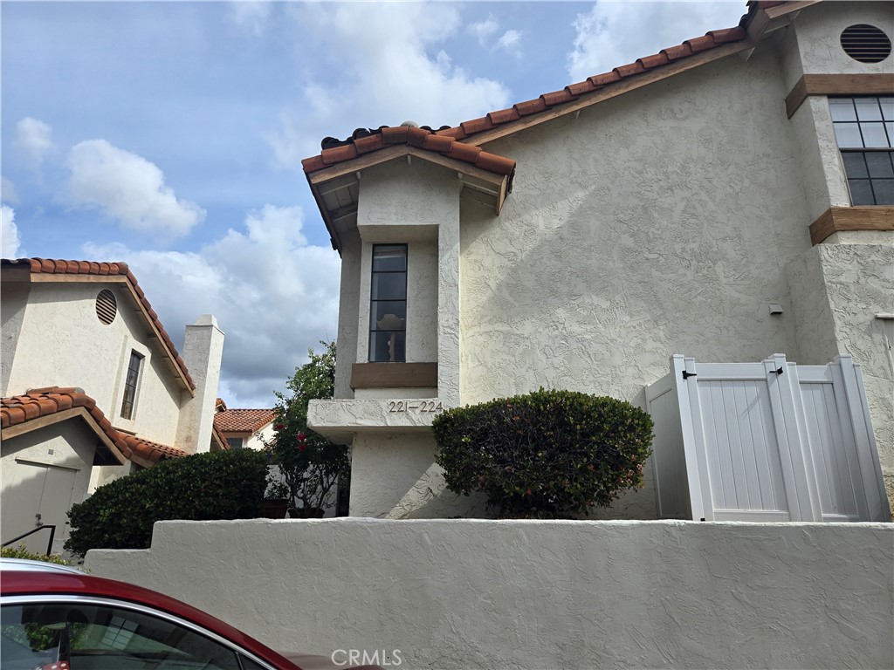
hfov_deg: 73.9
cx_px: 447
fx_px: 594
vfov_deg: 58.9
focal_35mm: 23
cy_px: 335
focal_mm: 5.4
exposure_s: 1/2921
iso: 32
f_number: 1.8
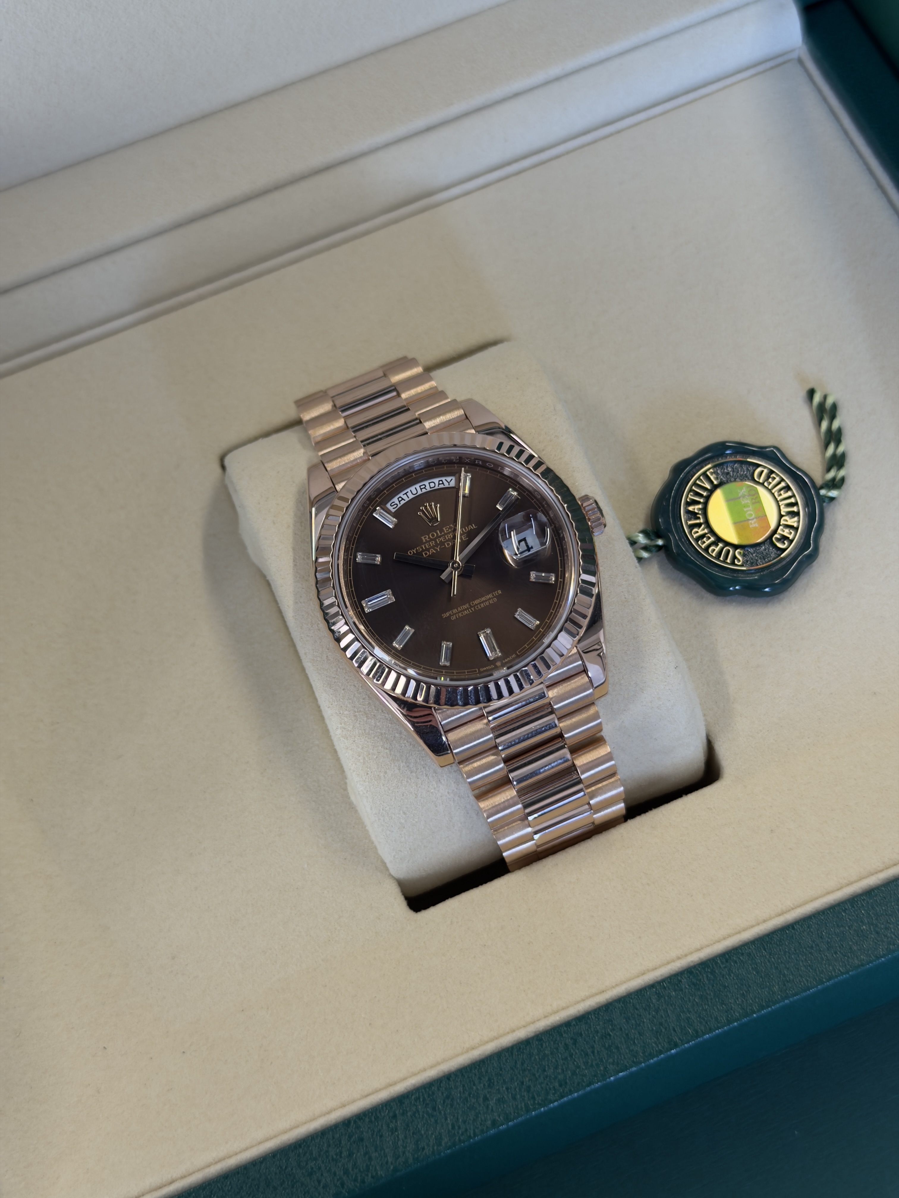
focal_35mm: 48
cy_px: 599
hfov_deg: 30.3
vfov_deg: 39.7
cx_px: 450
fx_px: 1662
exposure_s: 1/121
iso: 80
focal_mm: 6.76
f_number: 1.78
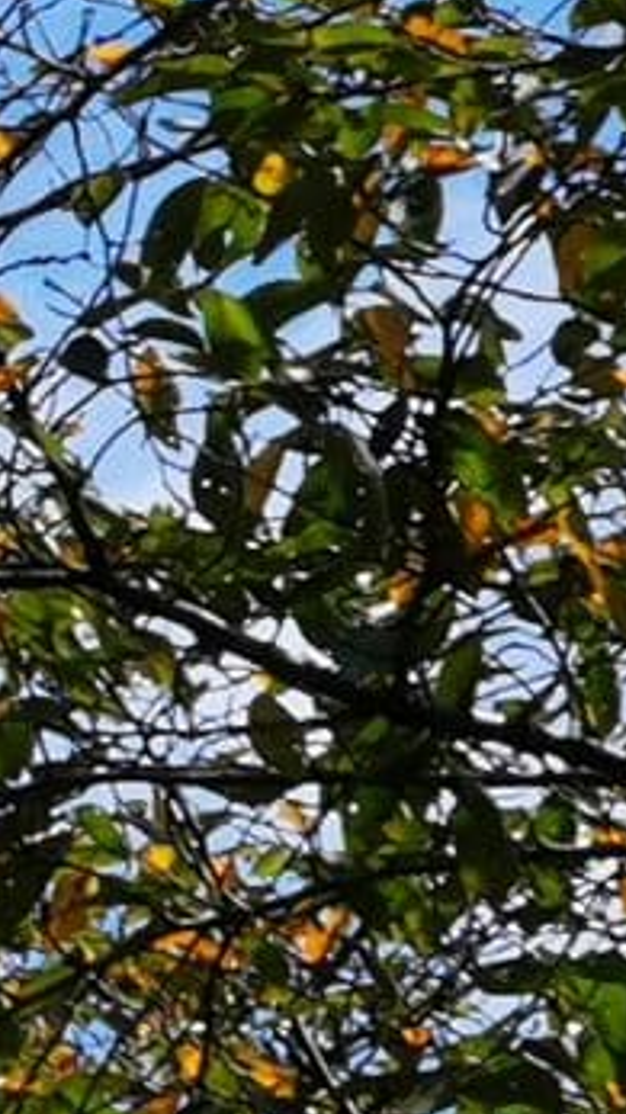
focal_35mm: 417
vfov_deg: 5.2
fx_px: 12314
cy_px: 77
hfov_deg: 2.9
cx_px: -918
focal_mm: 3.95
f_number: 2.4
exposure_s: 1/1515
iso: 50
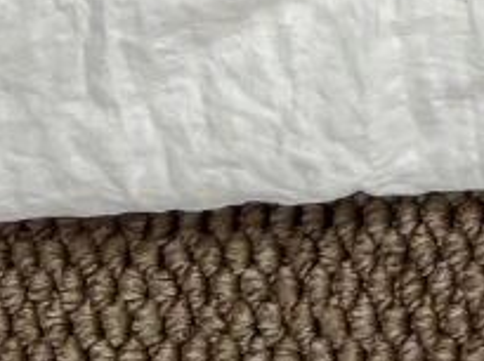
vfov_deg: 7.1
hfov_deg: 10.2
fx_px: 2554
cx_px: 855
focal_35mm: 183
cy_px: -793
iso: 32
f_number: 1.5
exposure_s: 1/151
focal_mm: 5.7
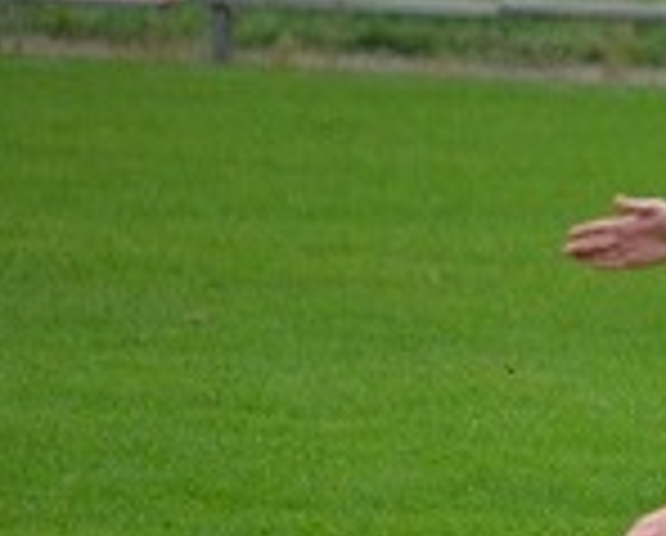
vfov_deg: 1.5
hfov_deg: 1.9
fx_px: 20303
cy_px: 414
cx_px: 891
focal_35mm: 1028
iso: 1600
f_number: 5.3
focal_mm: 220
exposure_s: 1/320
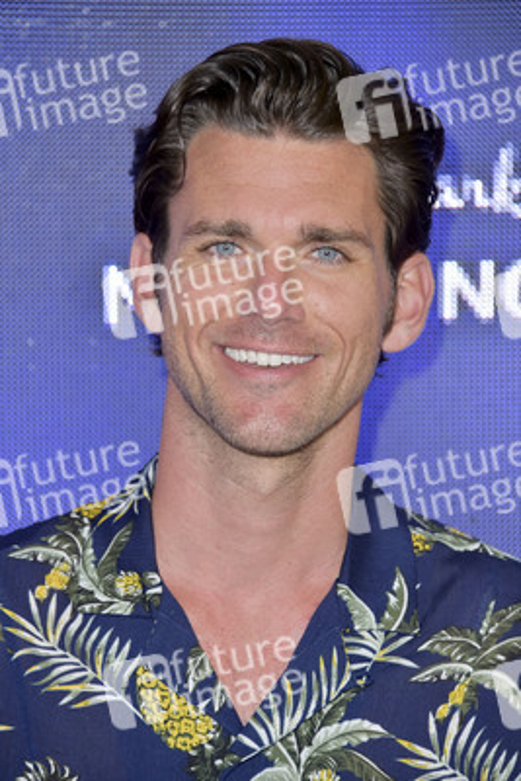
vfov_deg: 9.8
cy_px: 390
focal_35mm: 210
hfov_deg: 6.5
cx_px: 260
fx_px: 4554
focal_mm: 210
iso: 320
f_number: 7.1
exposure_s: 1/250
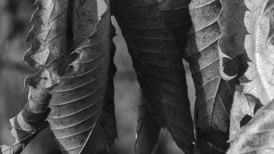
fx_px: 1380
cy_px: 42
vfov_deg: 6.4
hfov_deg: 11.2
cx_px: 275
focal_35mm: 190
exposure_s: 1/320
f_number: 9
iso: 500
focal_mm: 50
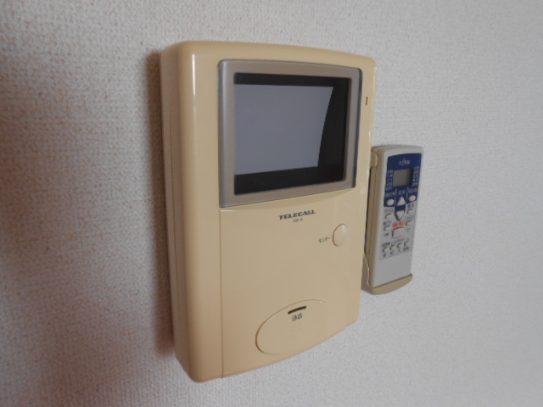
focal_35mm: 26
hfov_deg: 67.3
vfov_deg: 53.1
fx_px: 408
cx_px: 272
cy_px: 204
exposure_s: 1/30
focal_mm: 4.6
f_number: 3.5
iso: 100
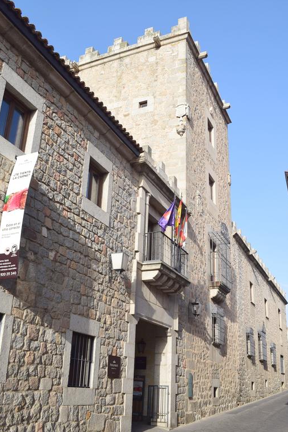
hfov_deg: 37.3
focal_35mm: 36
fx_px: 426
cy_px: 221
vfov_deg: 53.8
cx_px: 146
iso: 400
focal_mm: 23
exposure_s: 1/320
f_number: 11
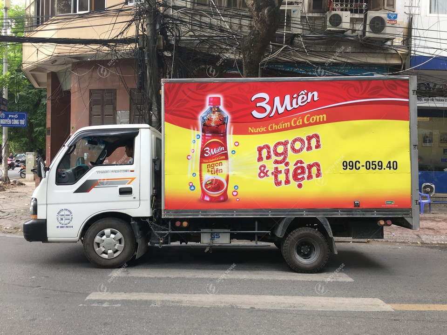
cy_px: 168
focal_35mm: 29
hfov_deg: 61.7
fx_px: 374
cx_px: 224
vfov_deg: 48.2
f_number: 2.2
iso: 25
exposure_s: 1/50
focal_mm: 4.15
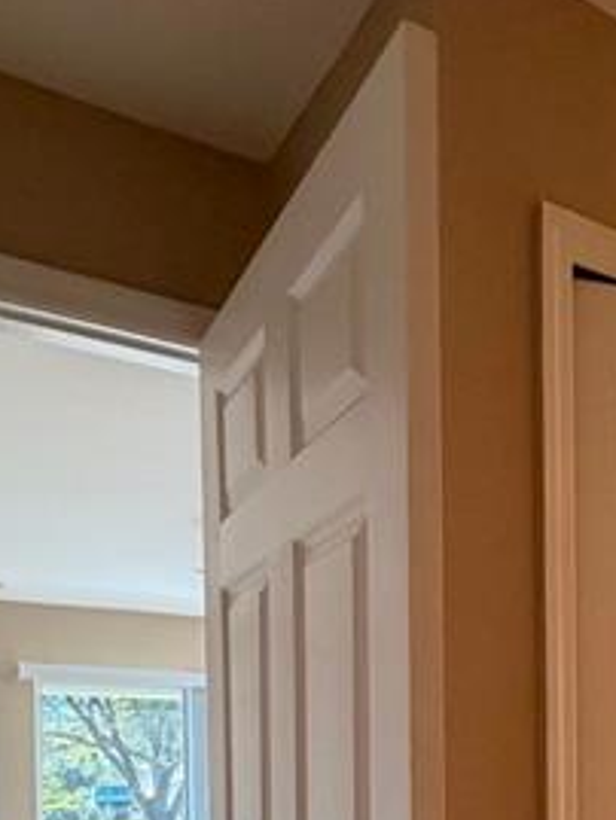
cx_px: 555
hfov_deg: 34.0
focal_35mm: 40
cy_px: 811
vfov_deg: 41.1
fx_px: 948
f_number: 2.2
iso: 250
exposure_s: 1/120
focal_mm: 2.22
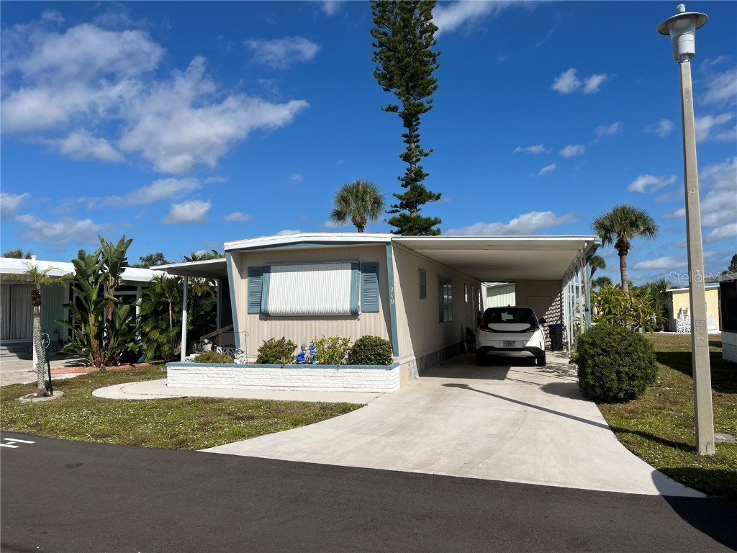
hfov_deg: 67.3
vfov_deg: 53.1
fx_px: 554
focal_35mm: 26
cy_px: 276
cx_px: 368
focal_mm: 5.1
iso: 50
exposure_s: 1/7353
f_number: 1.6
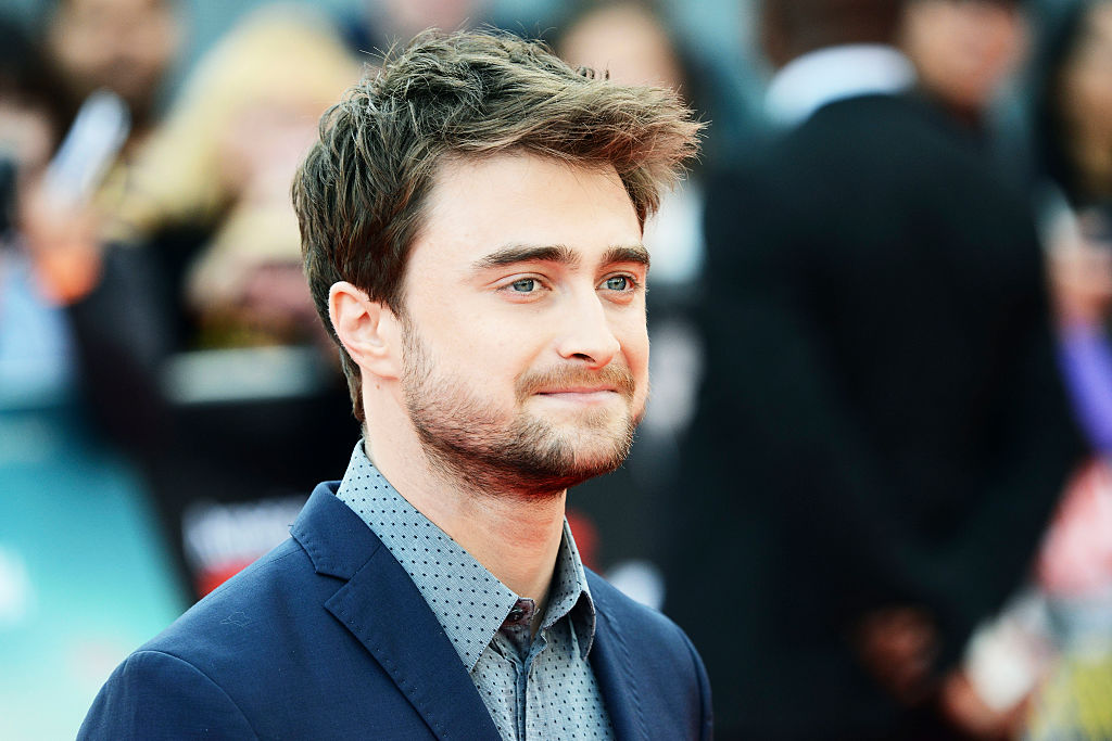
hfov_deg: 6.9
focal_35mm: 300
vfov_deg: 4.6
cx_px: 556
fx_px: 9267
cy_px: 370
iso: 1250
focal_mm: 300
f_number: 6.3
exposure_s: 1/500
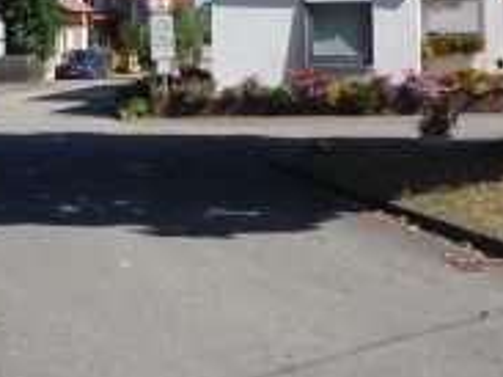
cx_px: 225
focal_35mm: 84
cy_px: -52
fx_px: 1220
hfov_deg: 23.3
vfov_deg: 16.9
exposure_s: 1/400
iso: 100
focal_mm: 5.2
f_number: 5.6
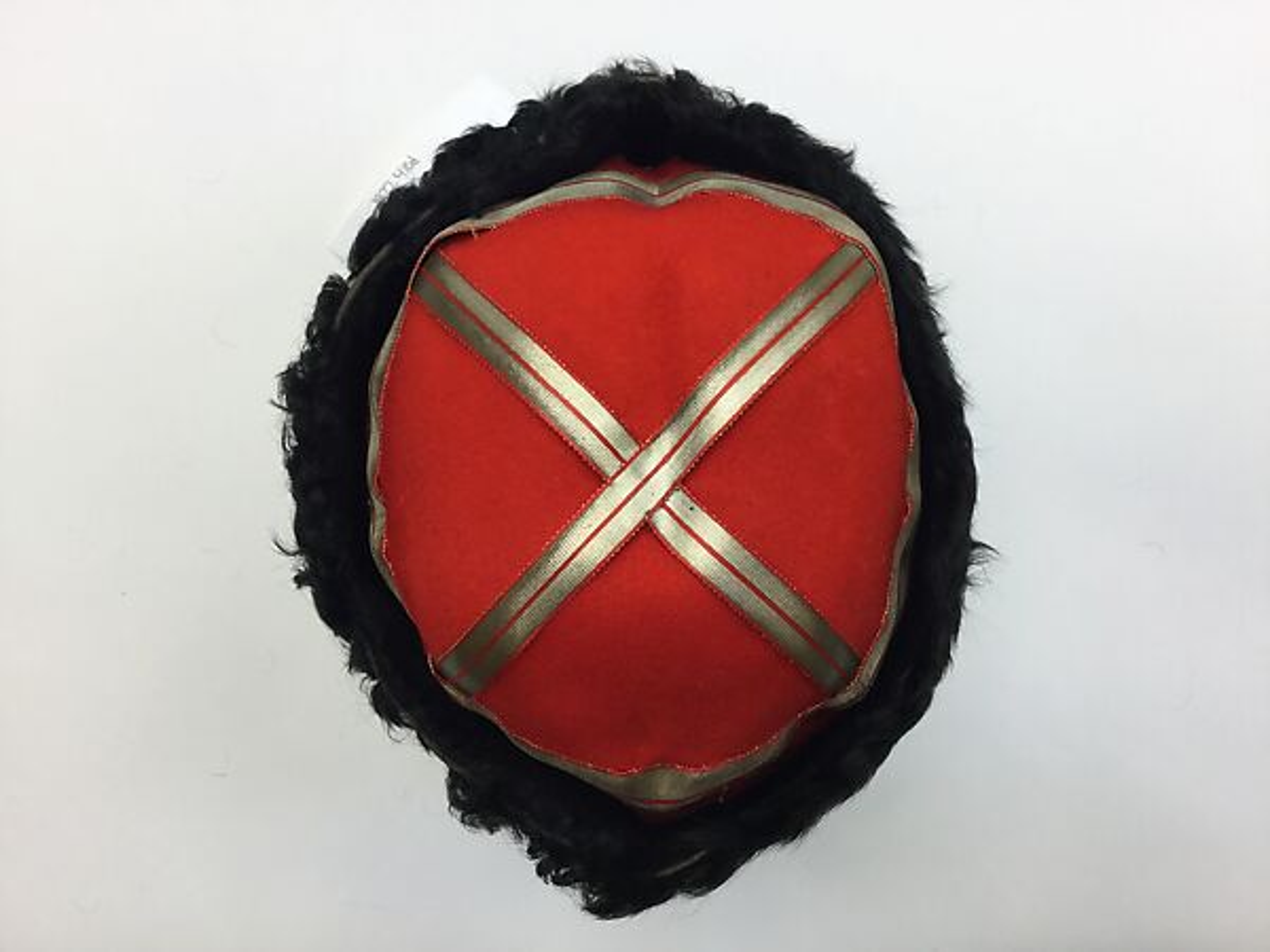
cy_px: 476
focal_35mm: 31
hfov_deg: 58.4
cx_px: 635
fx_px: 1137
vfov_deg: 45.4
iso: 25
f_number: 2.4
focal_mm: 3.3
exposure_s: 1/30
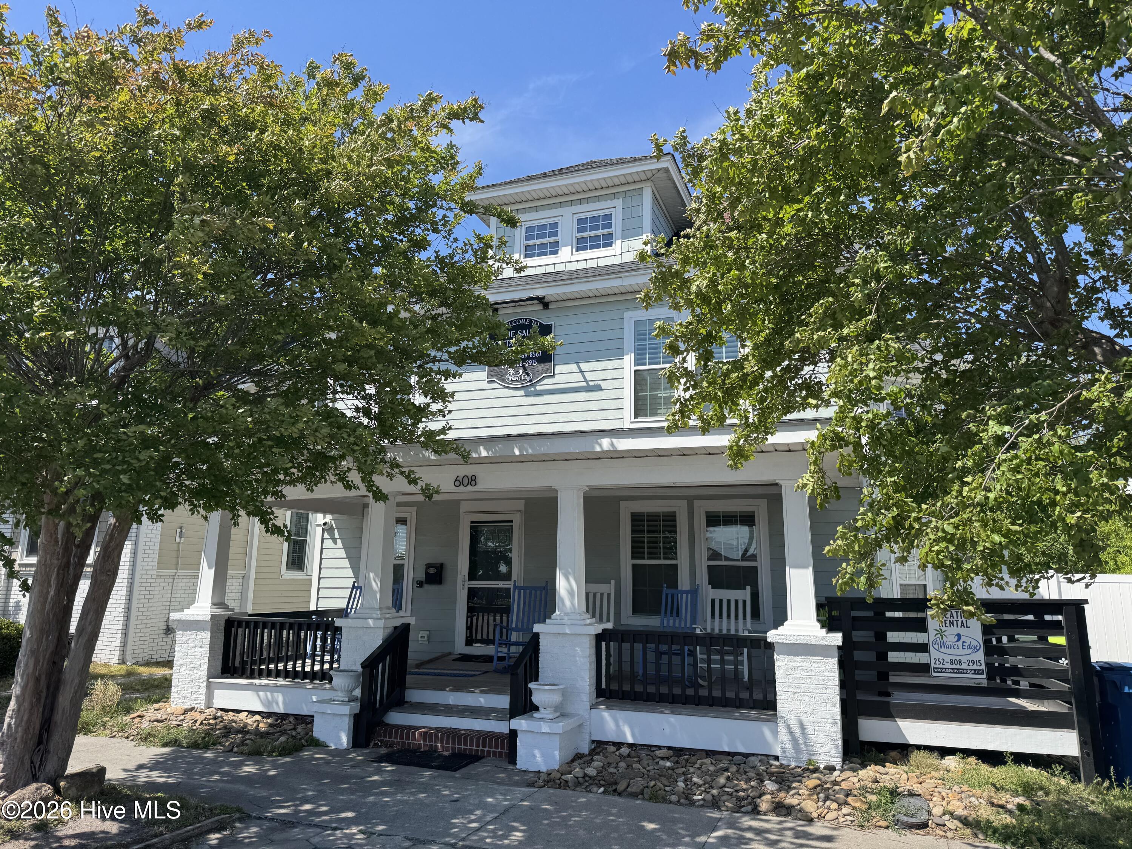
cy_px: 424
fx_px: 785
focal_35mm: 24
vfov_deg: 56.8
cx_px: 566
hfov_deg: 71.6
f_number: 1.78
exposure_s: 1/2604
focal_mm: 6.76
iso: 80
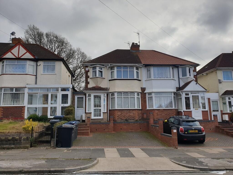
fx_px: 175
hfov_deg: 67.3
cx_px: 116
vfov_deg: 53.1
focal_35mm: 26
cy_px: 88
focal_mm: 4.3
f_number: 2.4
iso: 50
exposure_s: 1/1645
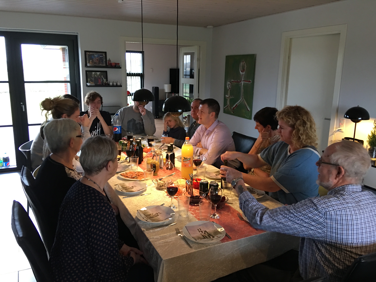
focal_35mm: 29
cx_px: 188
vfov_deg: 48.2
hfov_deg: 61.7
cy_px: 141
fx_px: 315
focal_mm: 4.15
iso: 125
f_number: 2.2
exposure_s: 1/17
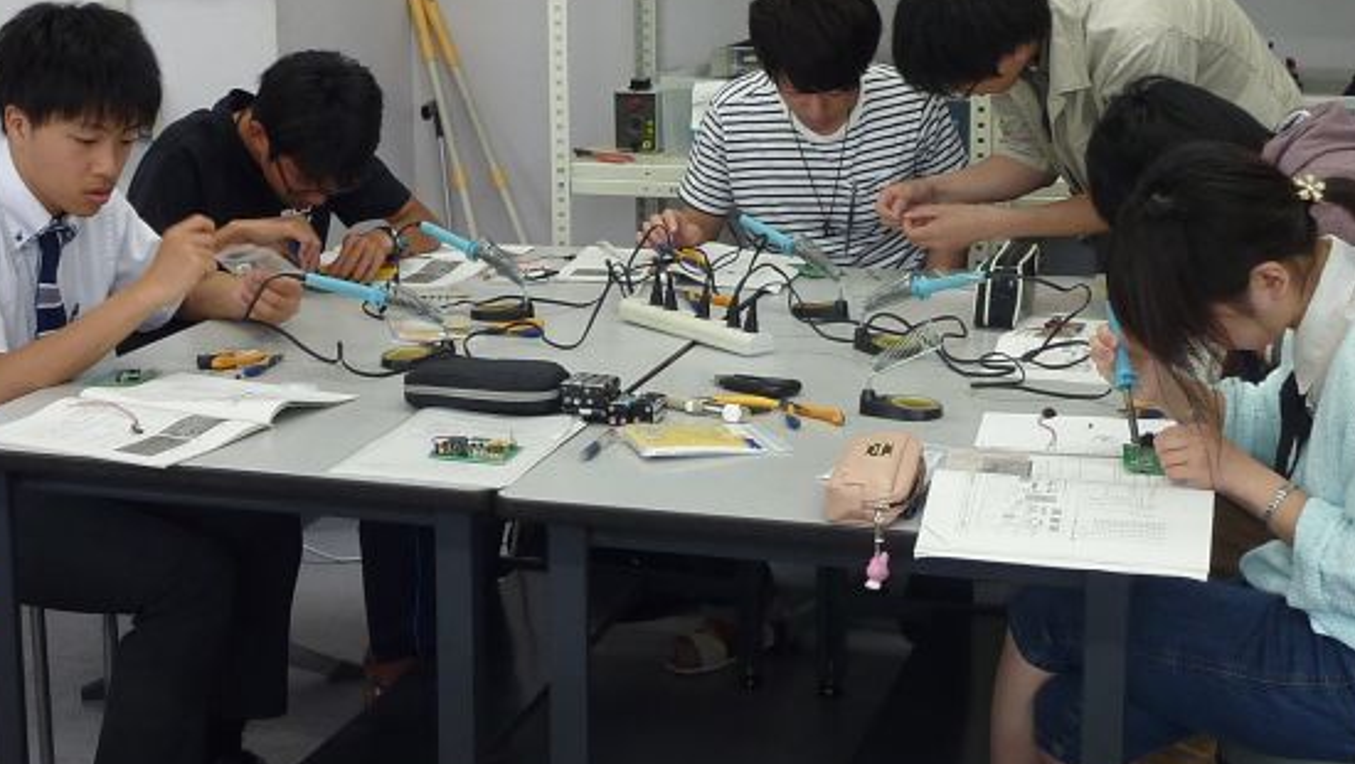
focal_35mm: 62
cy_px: 297
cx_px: 682
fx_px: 2229
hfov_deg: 33.8
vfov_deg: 19.4
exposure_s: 1/30
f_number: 3.4
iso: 125
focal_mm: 4.7
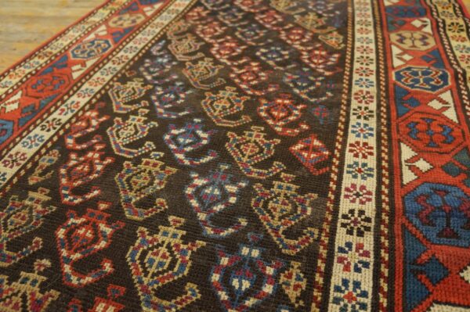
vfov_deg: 47.9
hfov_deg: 67.4
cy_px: 156
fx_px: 352
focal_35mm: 27
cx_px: 235
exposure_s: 1/60
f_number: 4
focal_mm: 18
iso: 1600
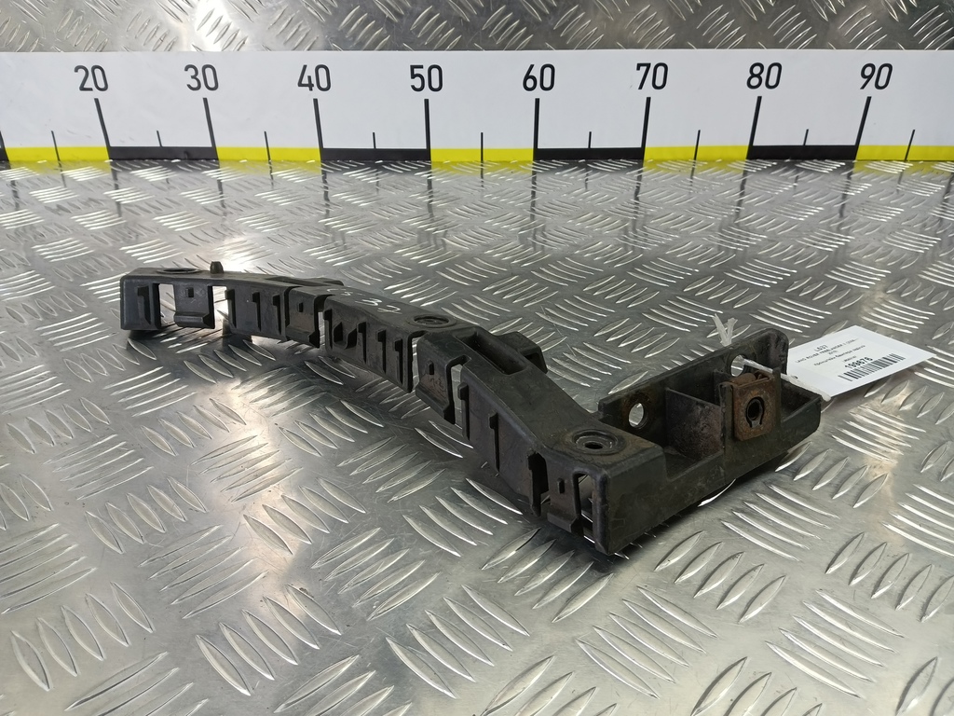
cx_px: 477
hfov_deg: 73.9
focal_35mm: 23
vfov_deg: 58.9
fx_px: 634
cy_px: 358
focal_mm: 4.11
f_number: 1.6
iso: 111
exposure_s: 1/50
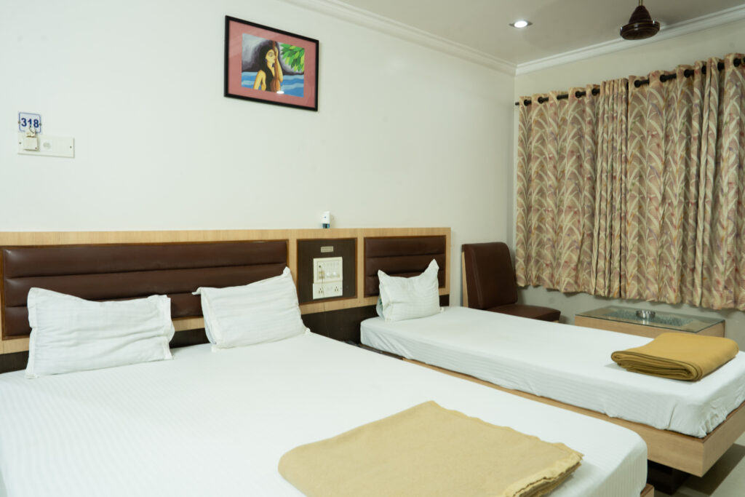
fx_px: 497
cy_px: 248
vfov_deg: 53.1
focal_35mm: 24
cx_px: 372
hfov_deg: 73.7
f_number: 10
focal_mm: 24
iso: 500
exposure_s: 1
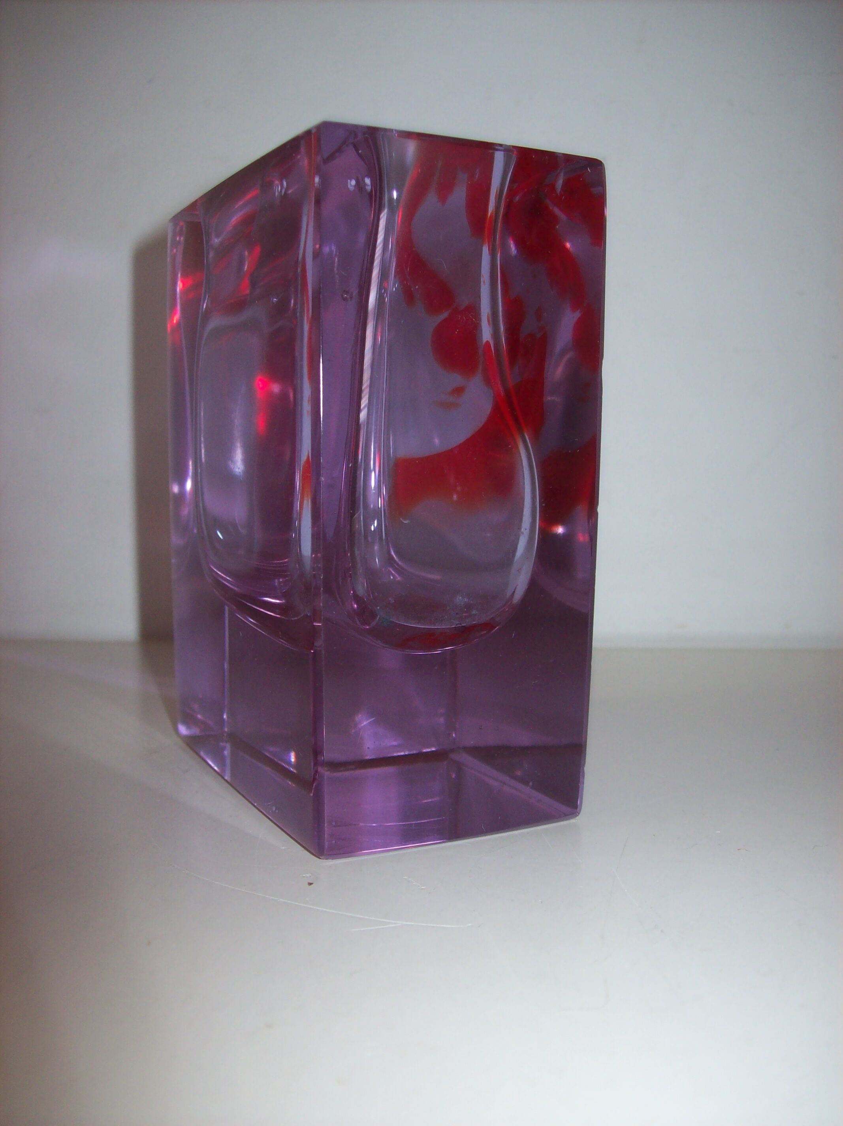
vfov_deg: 51.4
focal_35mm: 36
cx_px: 422
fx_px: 1170
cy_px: 563
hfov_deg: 39.6
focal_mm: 6
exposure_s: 1/64
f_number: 2.7
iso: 80
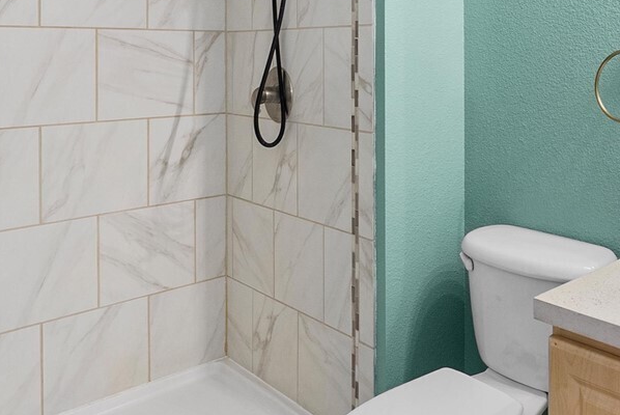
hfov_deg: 51.3
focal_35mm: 34
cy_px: 90
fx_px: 586
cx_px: 520
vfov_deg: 37.7
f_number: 7.1
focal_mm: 12
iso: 500
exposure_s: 1/60
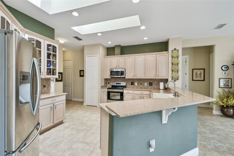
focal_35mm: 15
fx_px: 97
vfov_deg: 77.3
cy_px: 78
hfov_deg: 100.4
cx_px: 117
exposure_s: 1/20
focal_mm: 10
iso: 100
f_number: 7.1
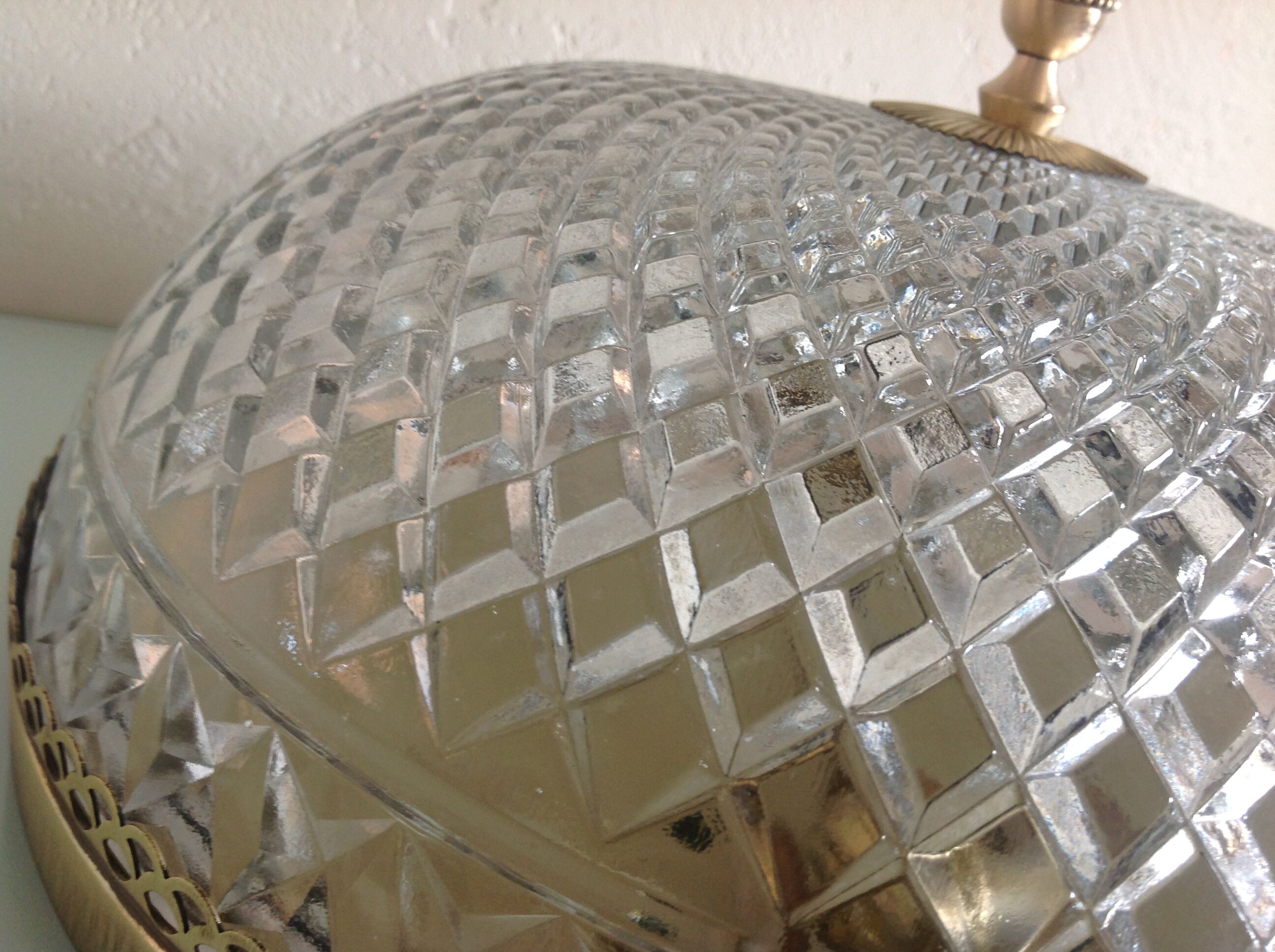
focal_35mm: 35
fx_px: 1287
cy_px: 476
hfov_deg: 52.7
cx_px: 638
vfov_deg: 40.6
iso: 64
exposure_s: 1/24
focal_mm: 4.28
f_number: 2.4
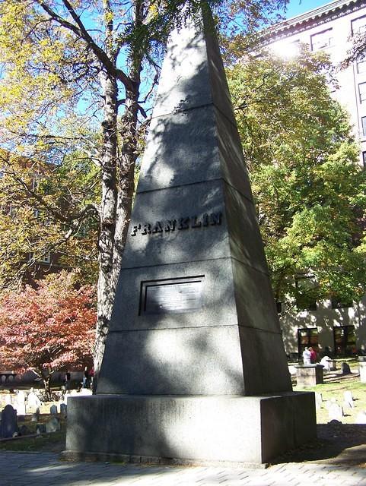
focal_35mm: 38
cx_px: 183
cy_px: 243
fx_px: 535
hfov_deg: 37.8
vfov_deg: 48.9
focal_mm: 6.3
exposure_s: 1/200
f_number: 2.8
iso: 80
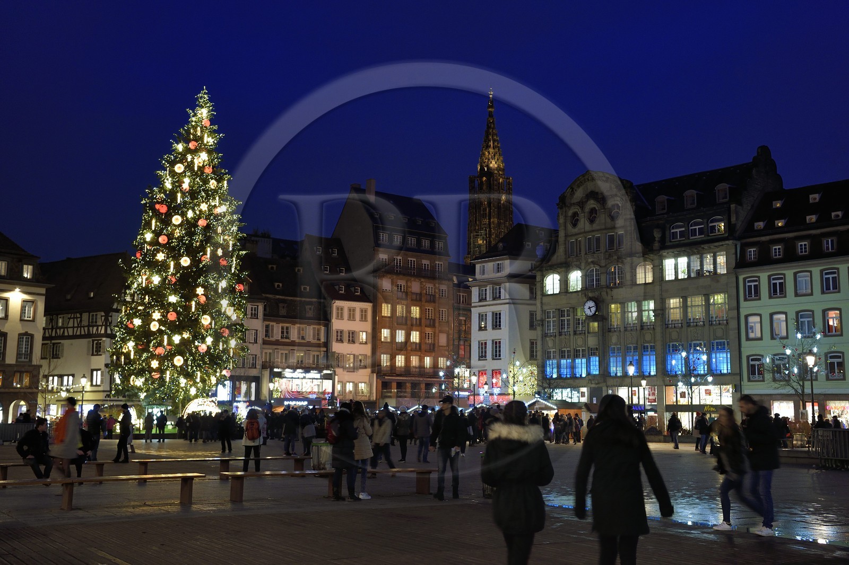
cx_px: 424
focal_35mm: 40
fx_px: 943
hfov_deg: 48.5
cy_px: 282
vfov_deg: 33.4
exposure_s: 1/15
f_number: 4
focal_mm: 40
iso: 800
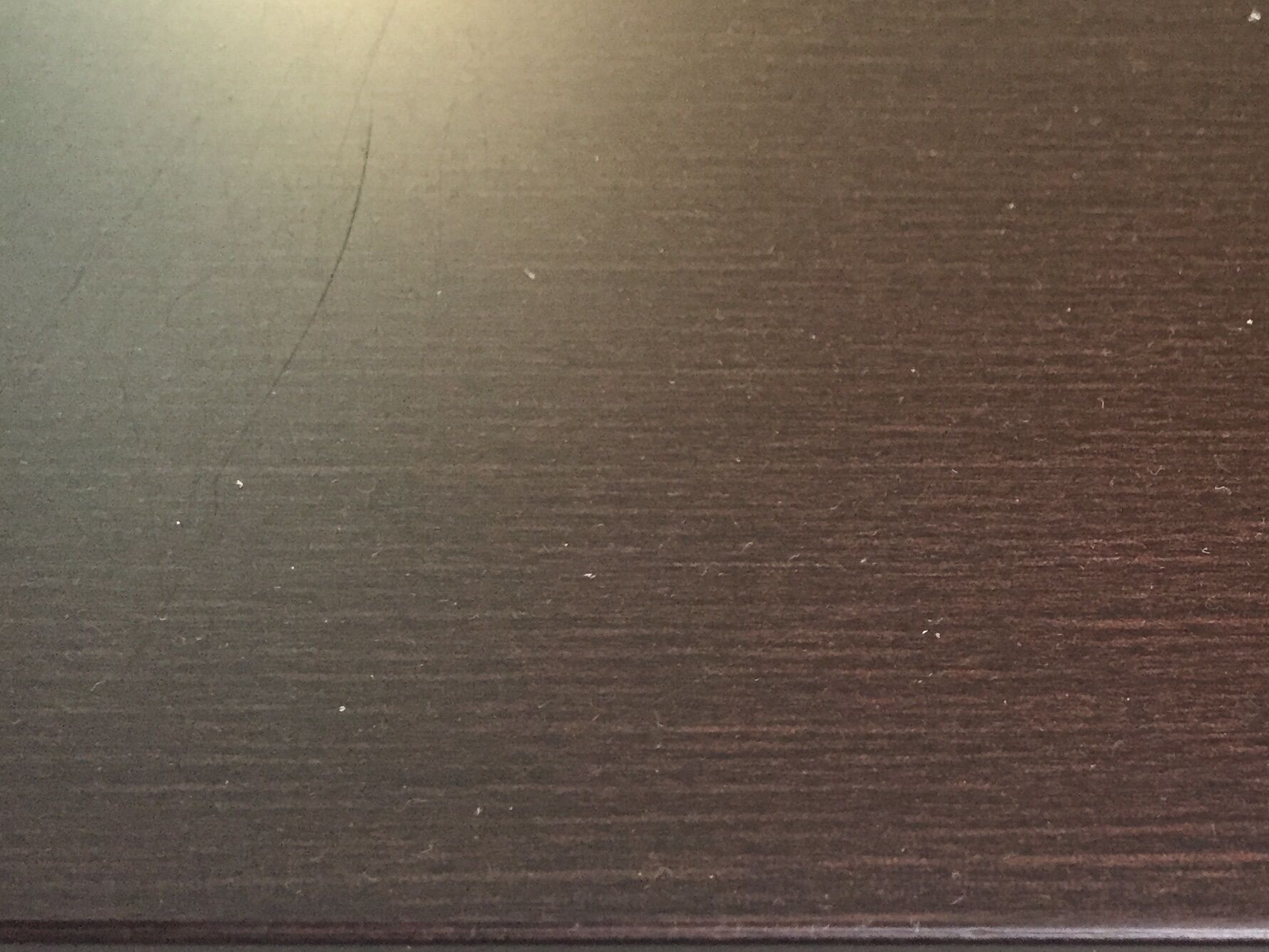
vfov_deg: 27.5
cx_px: 1138
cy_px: 530
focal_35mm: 53
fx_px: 1943
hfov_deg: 34.2
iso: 200
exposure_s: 1/30
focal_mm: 4.15
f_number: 2.2
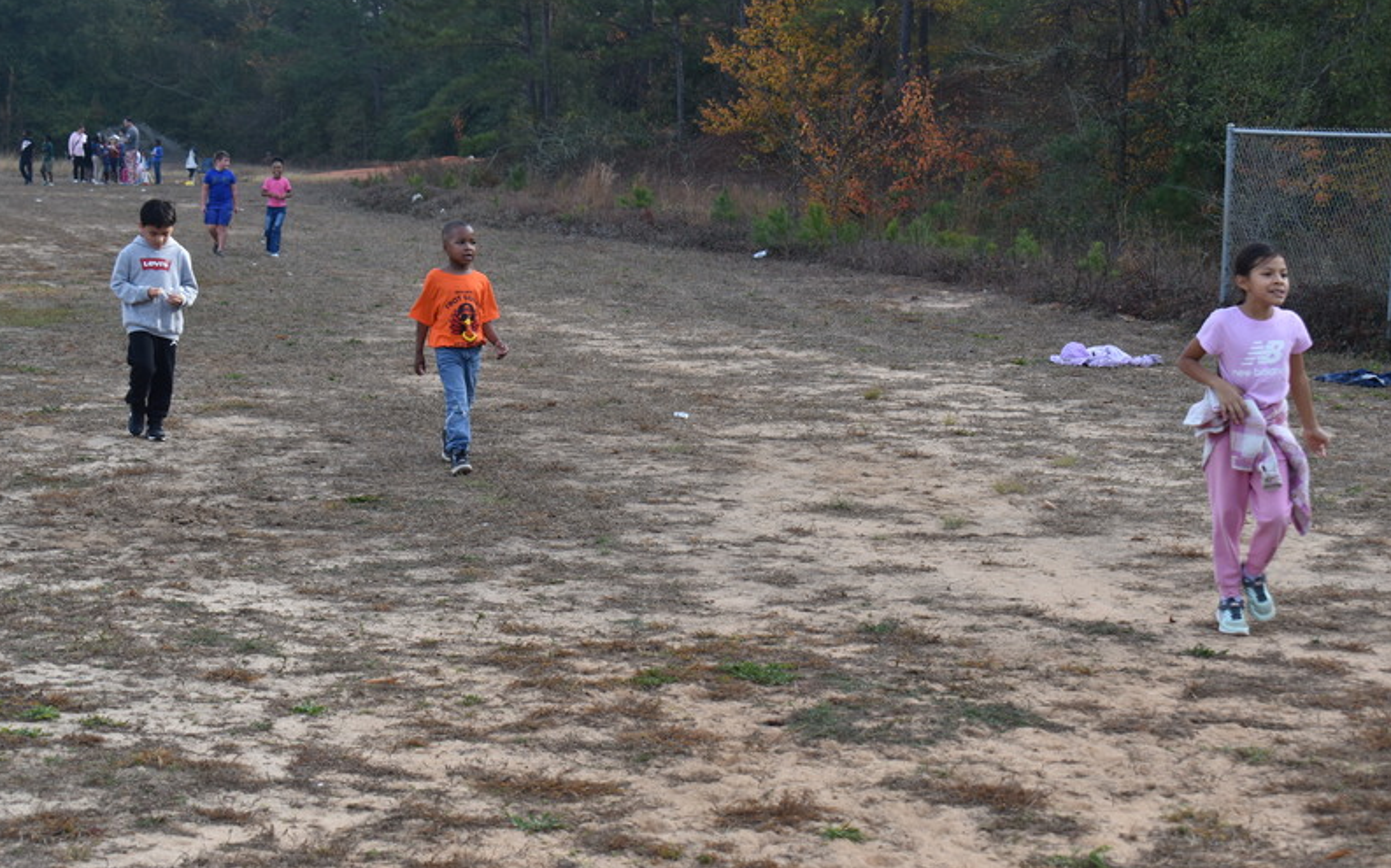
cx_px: 696
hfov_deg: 29.0
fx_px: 2691
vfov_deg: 18.3
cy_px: 416
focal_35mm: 71
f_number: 7.1
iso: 100
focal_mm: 46
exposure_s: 1/125
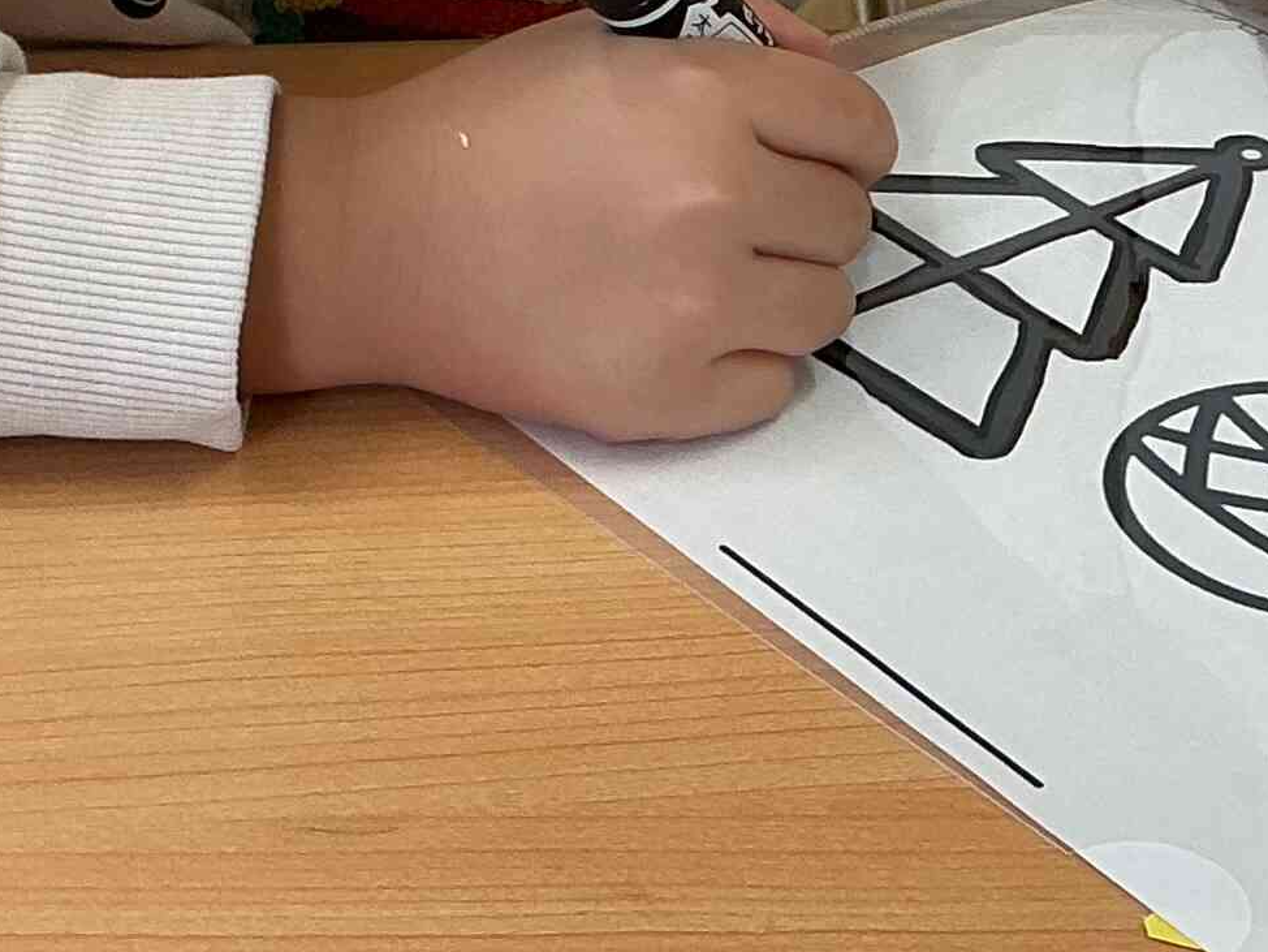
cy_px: -79
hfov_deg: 16.3
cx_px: 919
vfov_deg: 12.2
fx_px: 4397
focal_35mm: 120
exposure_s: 1/120
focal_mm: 3
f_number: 1.8
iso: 50
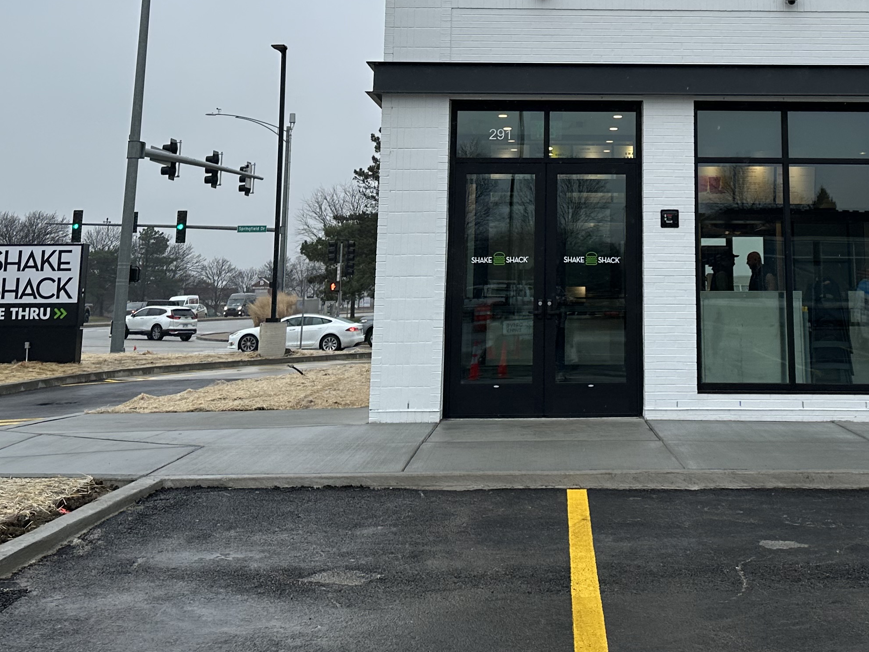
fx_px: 1230
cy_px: 61
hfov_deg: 38.4
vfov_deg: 28.5
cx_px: 598
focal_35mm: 49
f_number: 1.78
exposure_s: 1/1517
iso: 80
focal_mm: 6.86
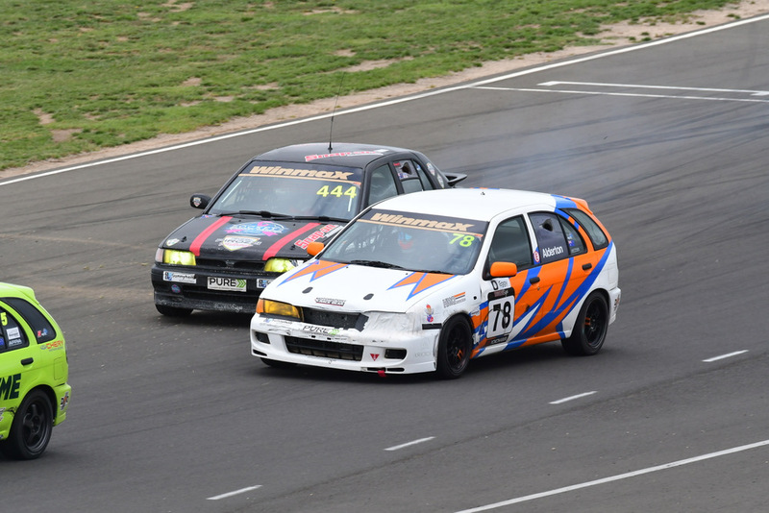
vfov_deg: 2.3
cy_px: 256
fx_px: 12821
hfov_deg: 3.4
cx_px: 384
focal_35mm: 600
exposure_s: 1/640
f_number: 11
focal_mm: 400
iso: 640
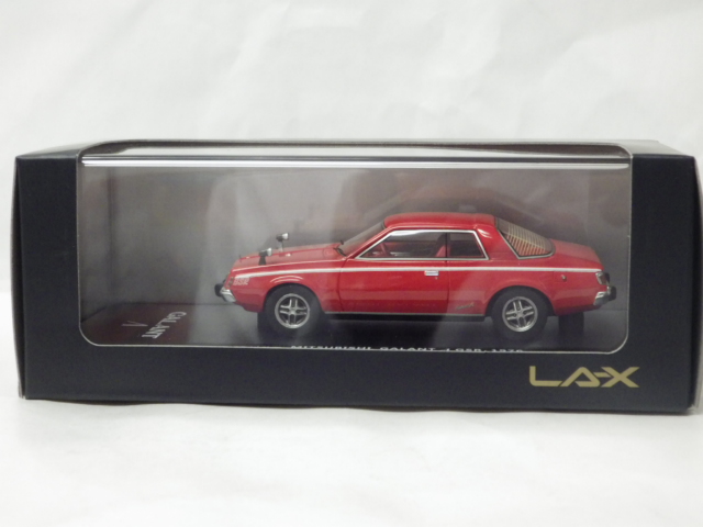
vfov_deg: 20.7
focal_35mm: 71
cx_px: 352
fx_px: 1442
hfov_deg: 27.4
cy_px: 264
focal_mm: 12.8
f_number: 4.2
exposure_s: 1/30
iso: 800
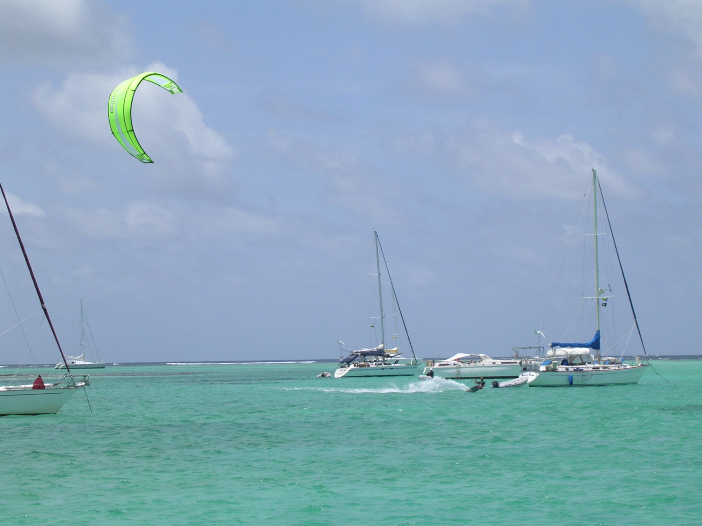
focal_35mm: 115
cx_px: 351
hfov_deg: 17.1
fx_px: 2332
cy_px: 263
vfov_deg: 12.9
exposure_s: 1/584
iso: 100
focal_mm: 17.4
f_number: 4.9
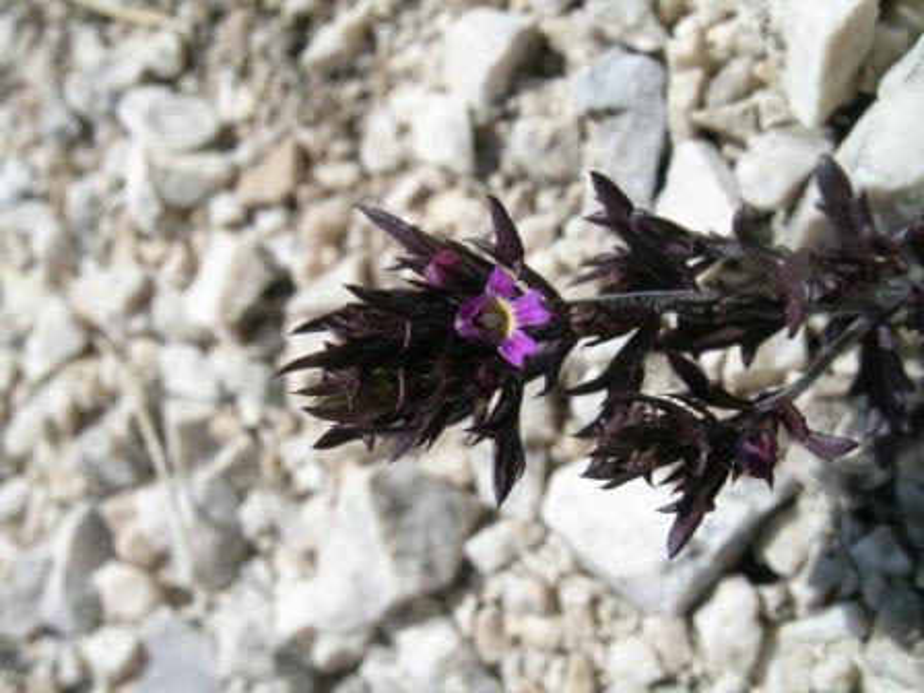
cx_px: 462
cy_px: 346
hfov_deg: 41.2
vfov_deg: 31.5
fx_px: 1228
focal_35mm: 46
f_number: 7.4
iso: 50
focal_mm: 9.5
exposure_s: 1/234
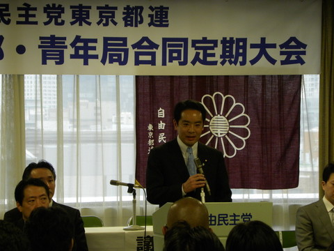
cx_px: 167
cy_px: 126
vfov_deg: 8.1
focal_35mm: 184
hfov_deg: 10.7
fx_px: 1775
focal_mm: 32.7
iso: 274
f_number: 4.5
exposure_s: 1/60
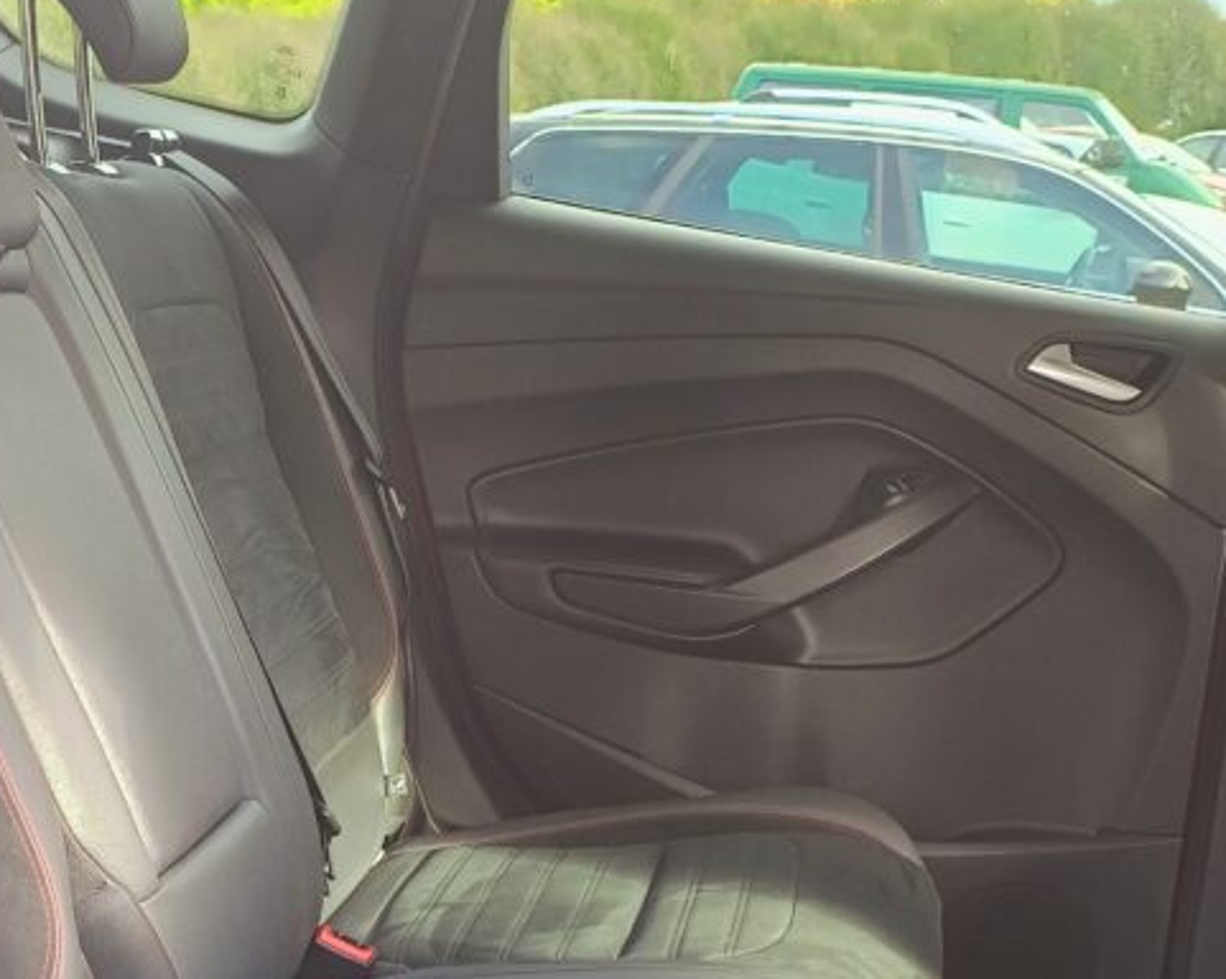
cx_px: 331
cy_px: 729
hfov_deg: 45.5
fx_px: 1414
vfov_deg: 37.3
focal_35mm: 39
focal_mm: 5.89
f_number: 1.4
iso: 336
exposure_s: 1/100
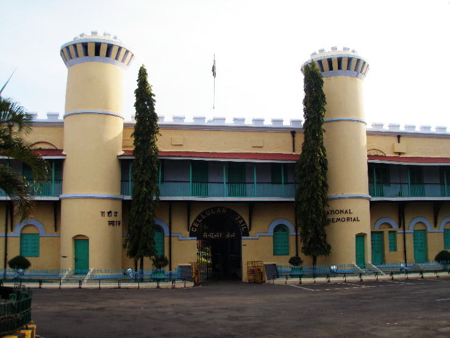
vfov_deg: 37.7
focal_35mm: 38
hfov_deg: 49.0
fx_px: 494
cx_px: 225
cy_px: 169
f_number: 3.5
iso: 80
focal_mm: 6.7
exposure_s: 1/250
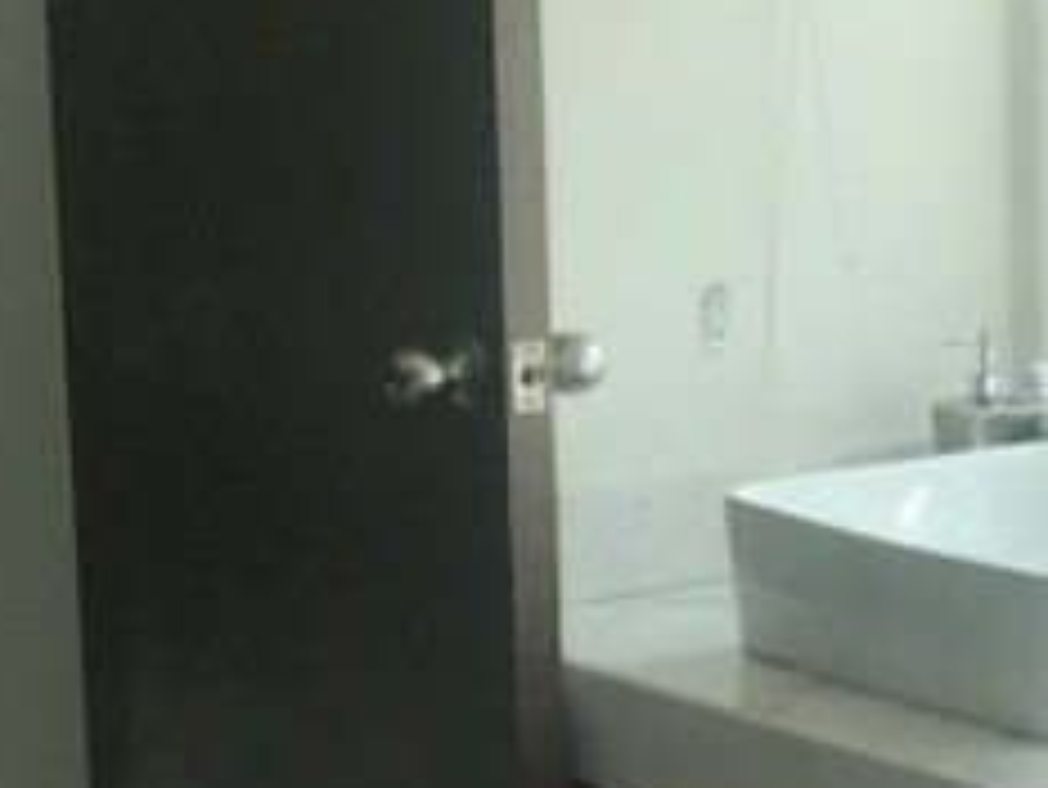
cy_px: 491
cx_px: 2006
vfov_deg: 11.6
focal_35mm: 128
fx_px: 3877
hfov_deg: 13.5
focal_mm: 3.99
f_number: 1.8
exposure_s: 1/545
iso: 20
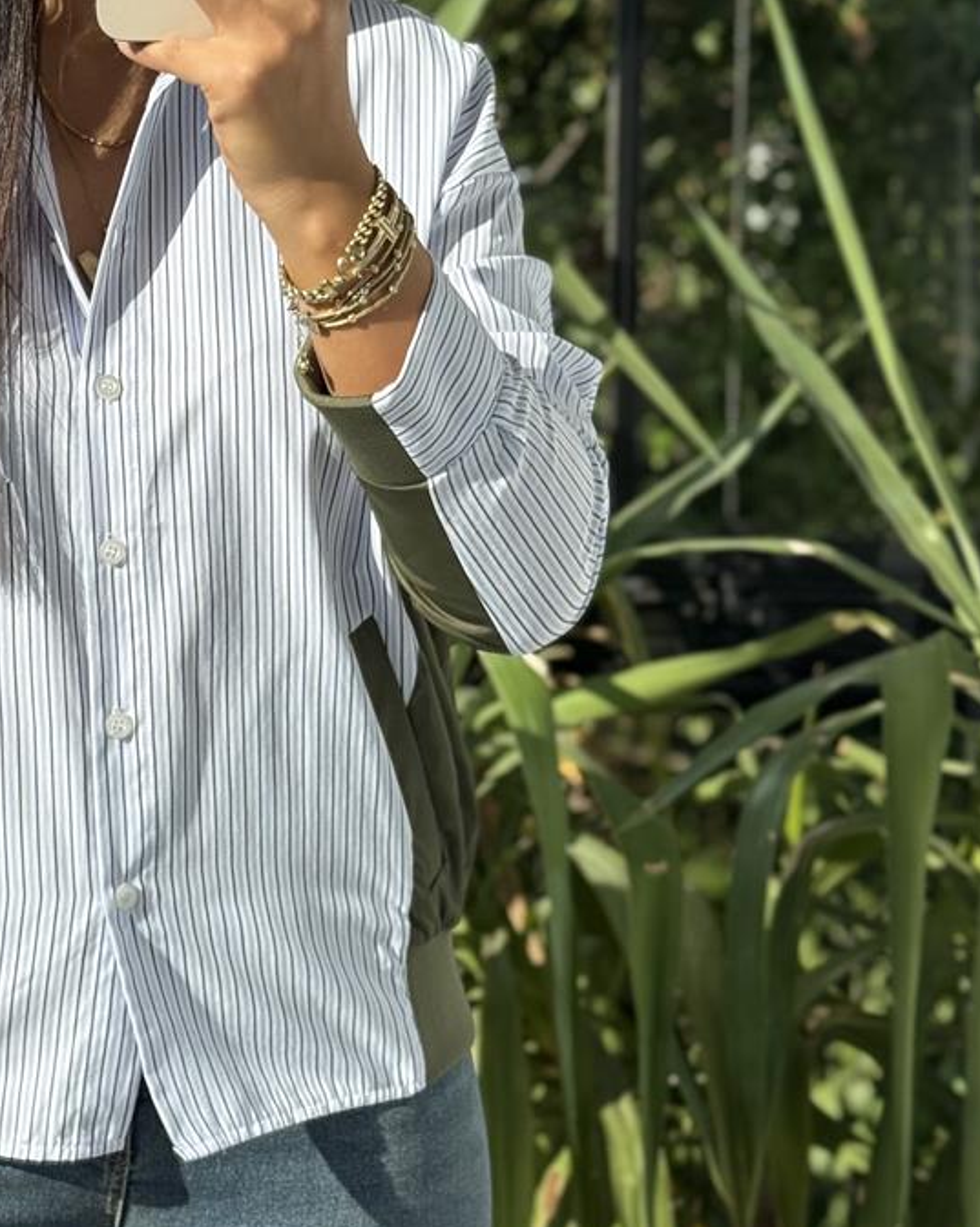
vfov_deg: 20.6
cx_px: 192
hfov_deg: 16.4
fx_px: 3374
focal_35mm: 93
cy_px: 454
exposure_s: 1/1484
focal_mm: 6.76
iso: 64
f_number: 1.78
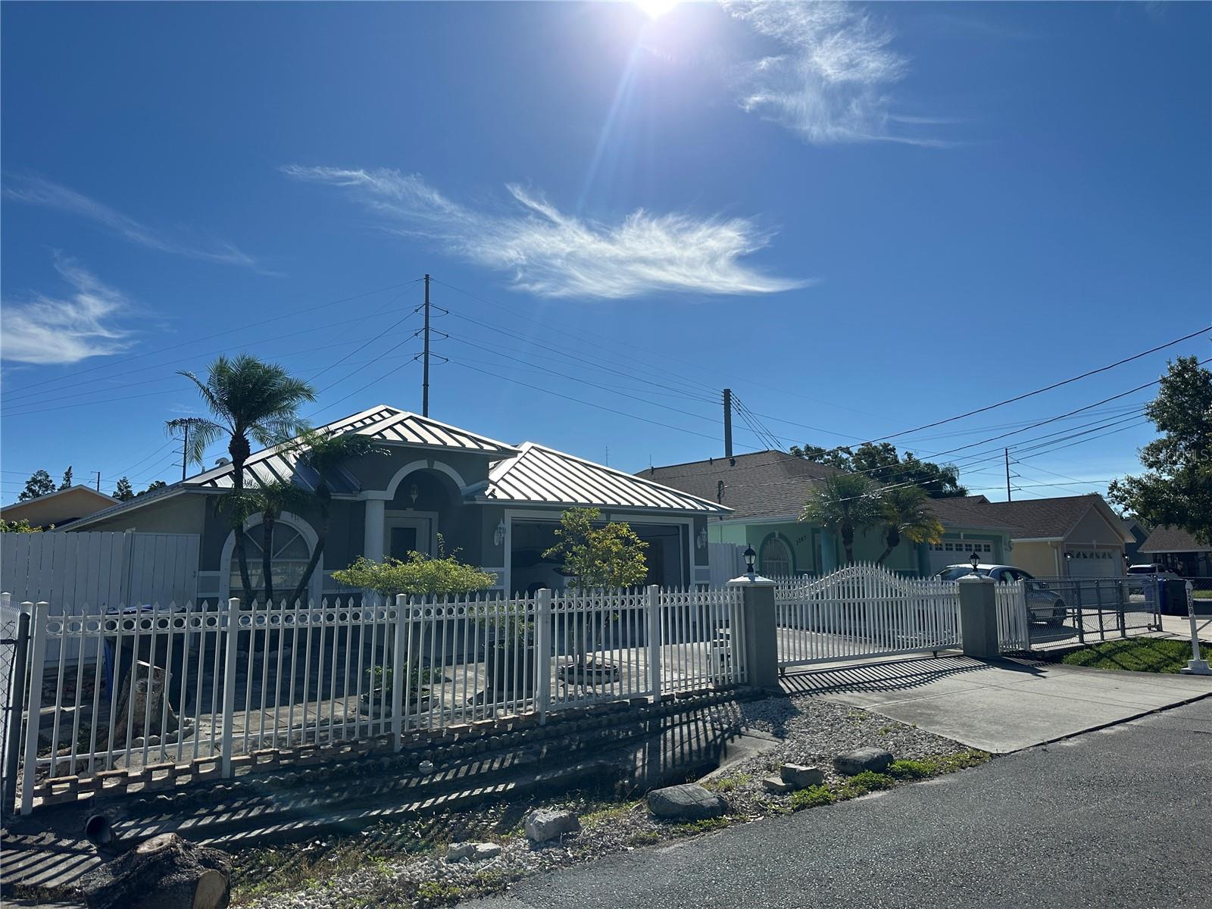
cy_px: 454
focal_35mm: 24
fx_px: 840
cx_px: 606
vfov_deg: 56.8
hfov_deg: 71.6
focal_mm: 6.86
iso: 80
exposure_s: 1/12048
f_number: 1.78
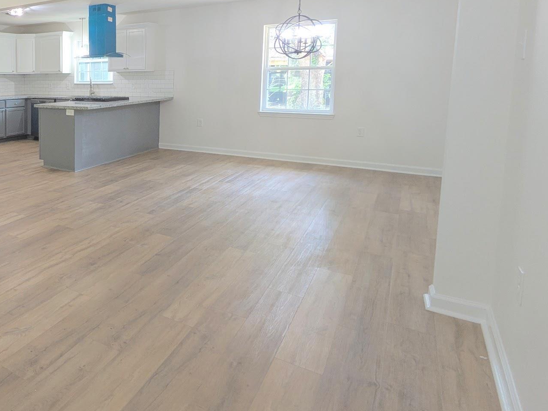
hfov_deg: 52.6
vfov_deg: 48.6
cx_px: 21
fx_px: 443
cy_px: 125
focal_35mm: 28
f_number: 2.2
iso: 50
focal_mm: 1.83
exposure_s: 1/24
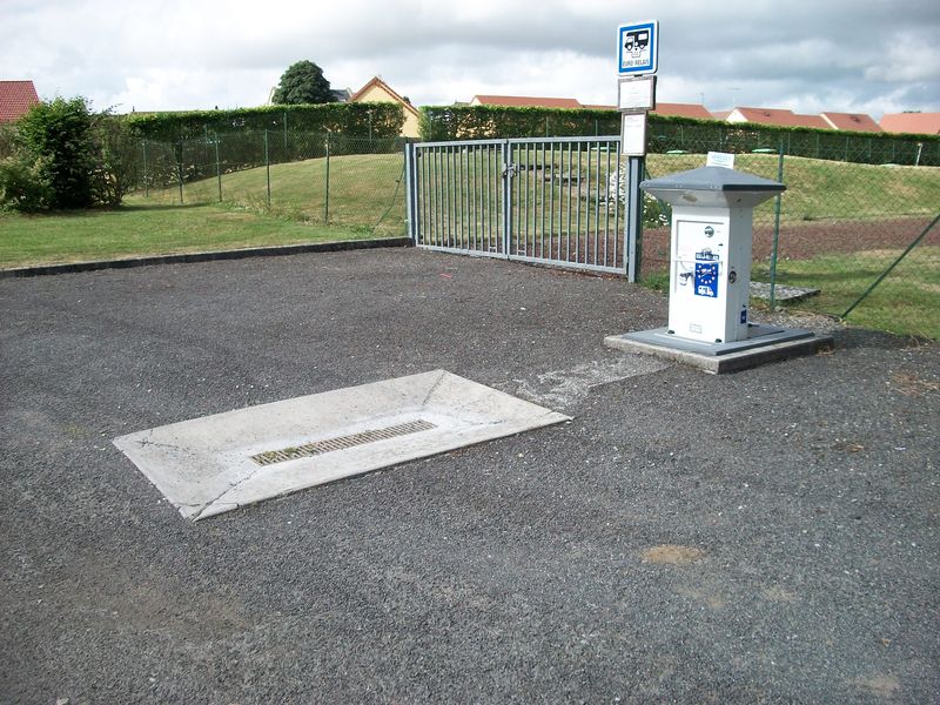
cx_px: 470
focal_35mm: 32
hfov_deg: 56.8
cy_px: 352
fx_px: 869
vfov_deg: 44.2
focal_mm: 5.7
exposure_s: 1/800
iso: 80
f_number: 2.9
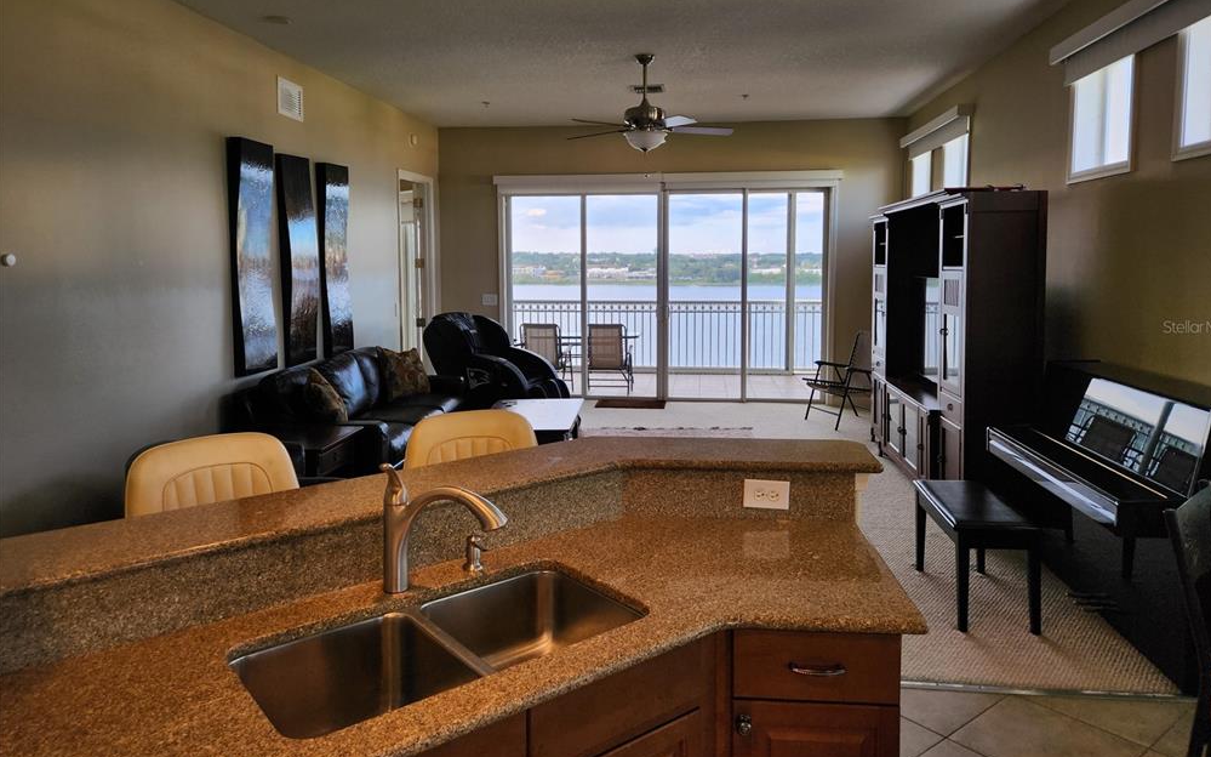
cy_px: 326
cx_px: 616
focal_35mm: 25
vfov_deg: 49.1
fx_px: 825
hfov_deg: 72.6
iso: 50
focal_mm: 5.4
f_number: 1.8
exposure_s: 1/120
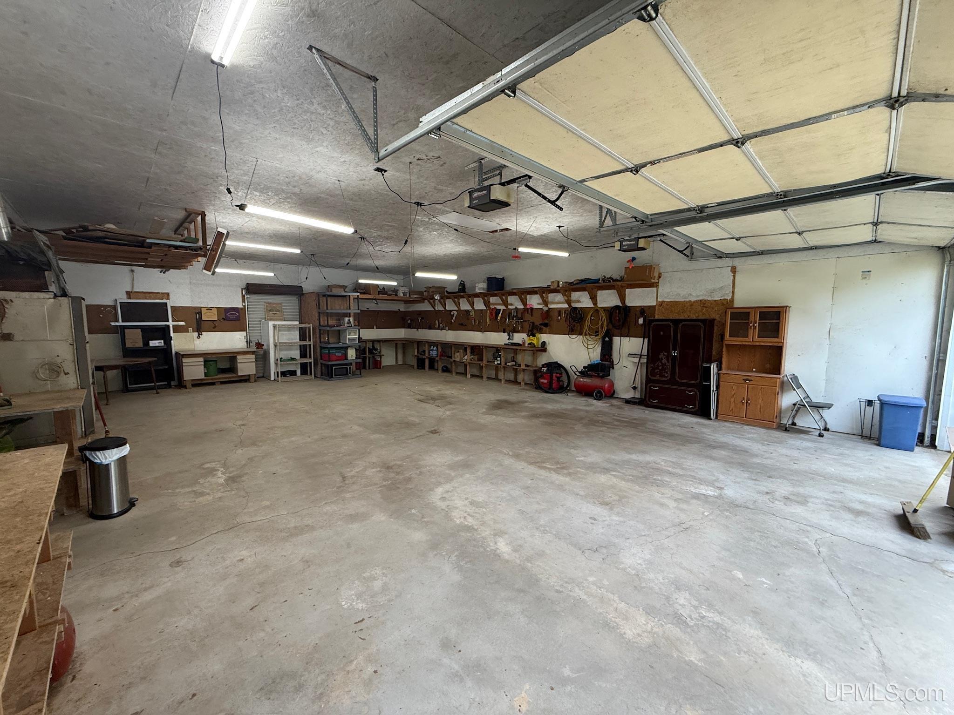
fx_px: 386
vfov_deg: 85.7
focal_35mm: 14
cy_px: 358
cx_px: 477
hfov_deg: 102.1
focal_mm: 2.22
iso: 200
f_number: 2.2
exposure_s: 1/120
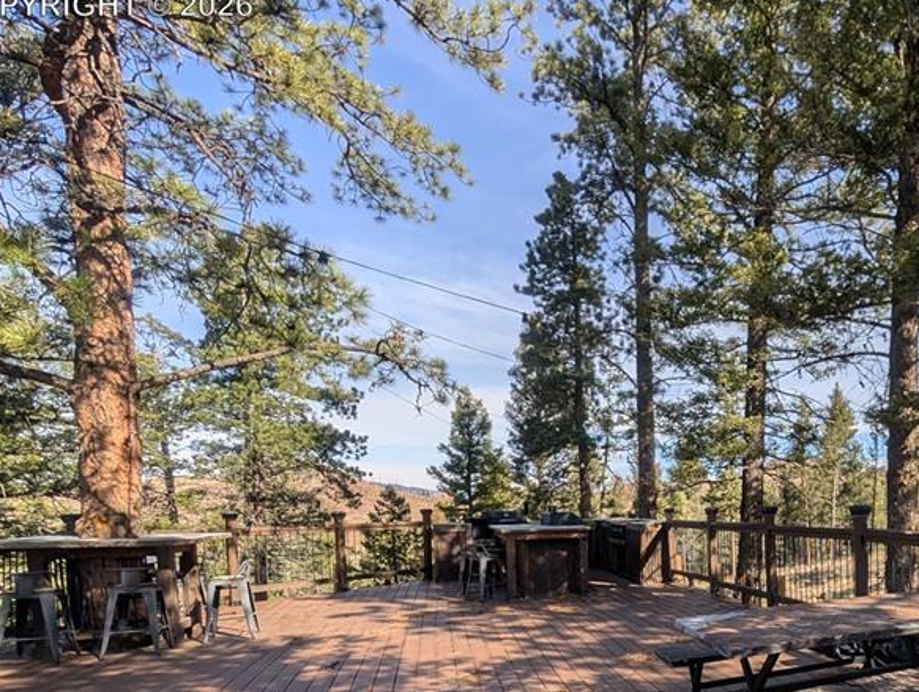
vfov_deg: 59.4
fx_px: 558
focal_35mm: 21
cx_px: 749
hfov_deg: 70.2
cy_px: 536
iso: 52
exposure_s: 1/2342
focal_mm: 2.02
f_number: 1.7
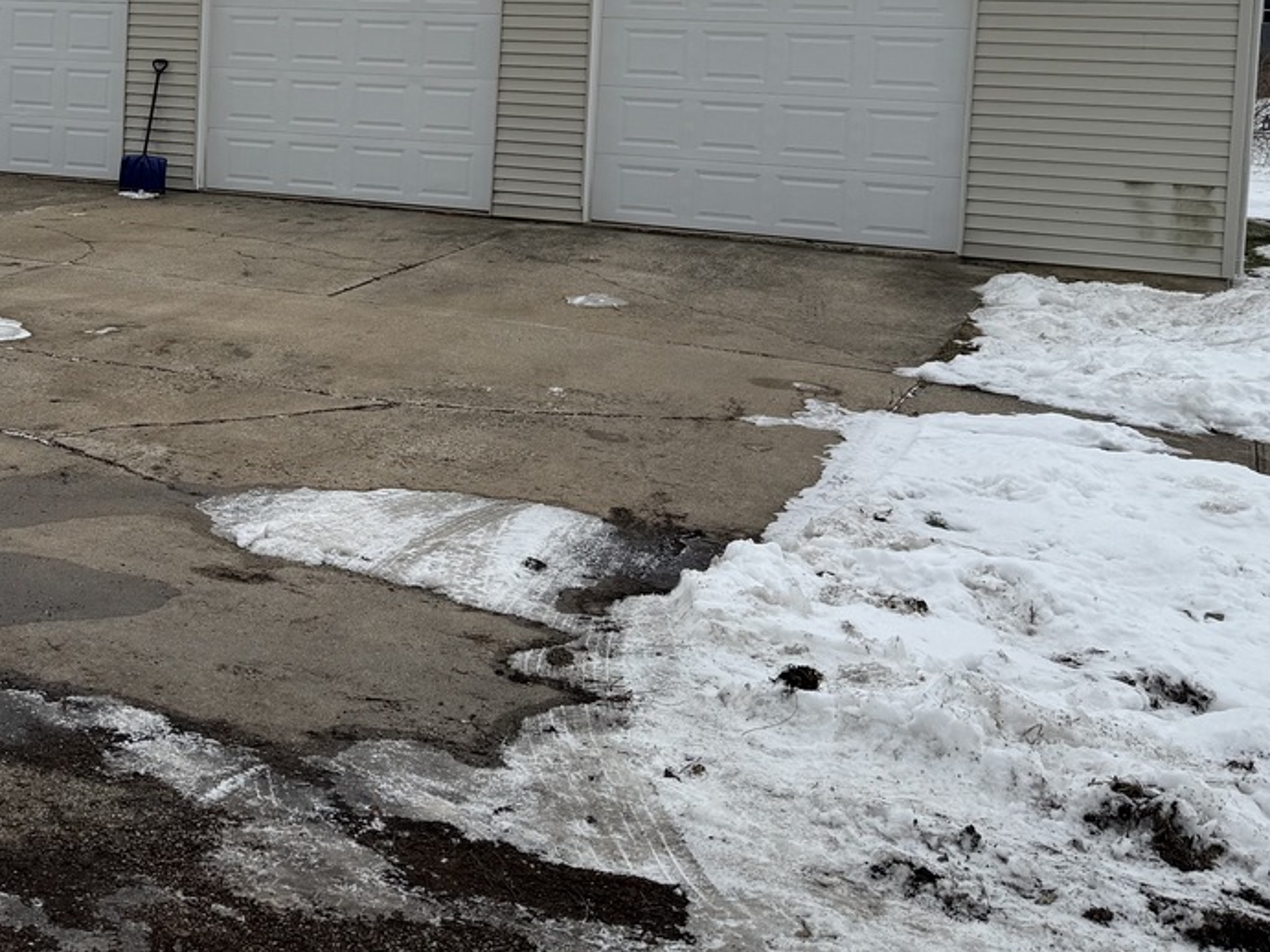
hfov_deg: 37.0
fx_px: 1834
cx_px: 268
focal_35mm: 50
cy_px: 130
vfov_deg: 28.2
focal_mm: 6.76
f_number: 1.78
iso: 80
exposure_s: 1/4975
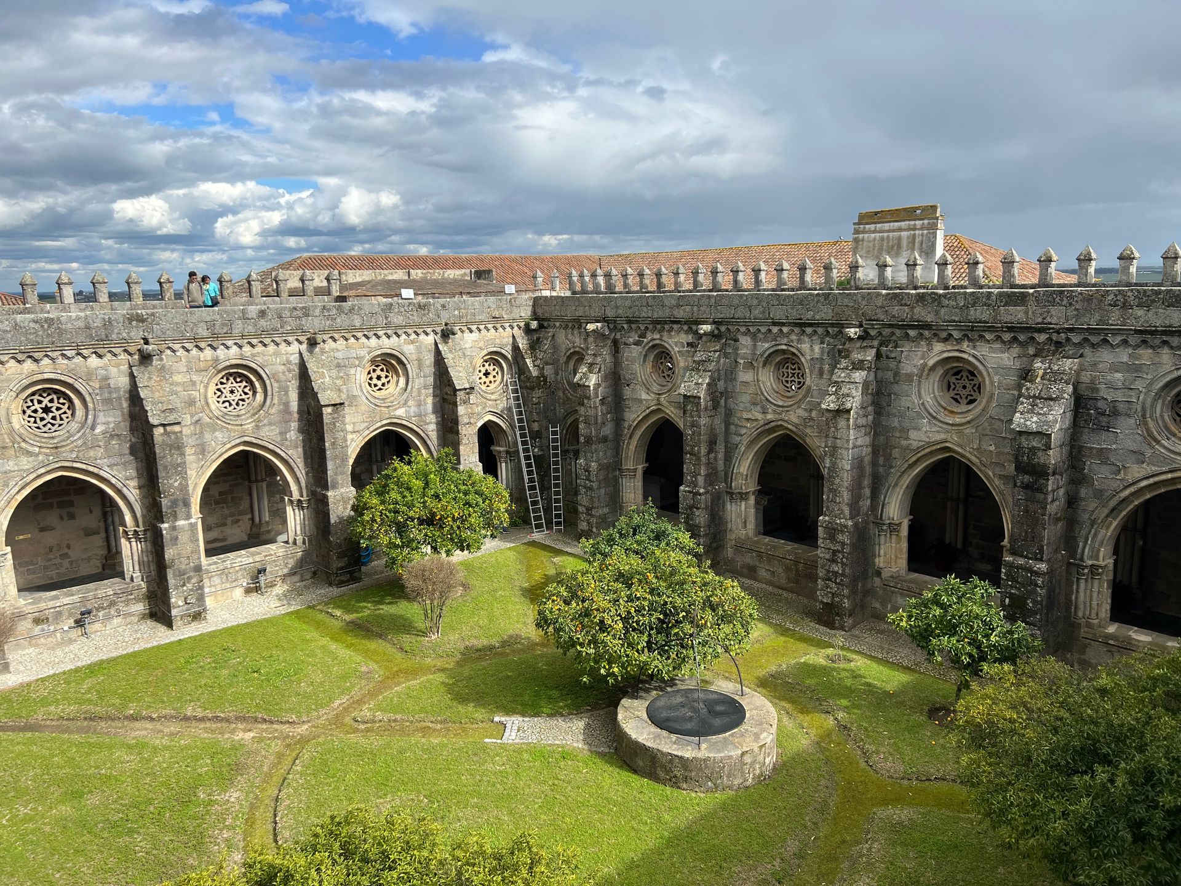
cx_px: 590
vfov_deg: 53.1
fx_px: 887
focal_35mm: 26
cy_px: 443
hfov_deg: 67.3
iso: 50
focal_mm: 5.7
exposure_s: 1/2994
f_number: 1.5
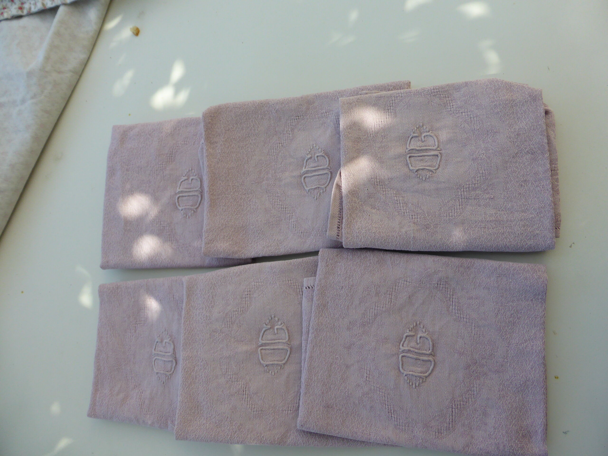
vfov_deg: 53.1
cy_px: 228
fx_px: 457
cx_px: 304
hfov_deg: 67.3
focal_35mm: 26
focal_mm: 4.4
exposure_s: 1/500
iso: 100
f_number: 3.3
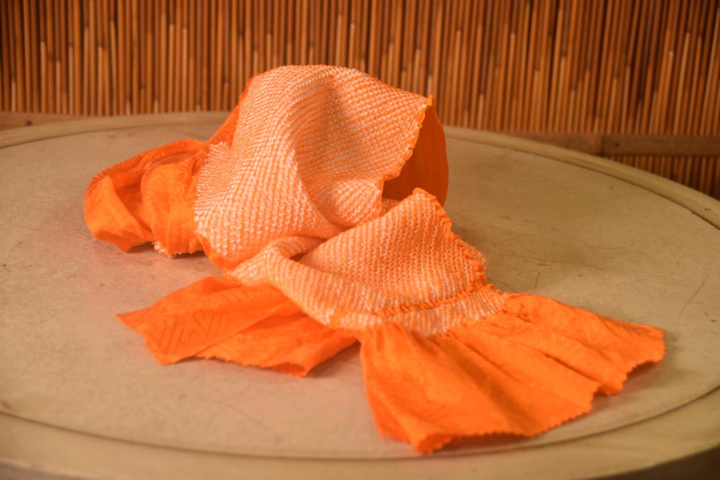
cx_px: 360
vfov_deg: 14.7
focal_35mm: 93
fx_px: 1860
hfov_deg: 21.9
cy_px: 240
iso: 560
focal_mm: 62
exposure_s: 1/60
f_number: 5
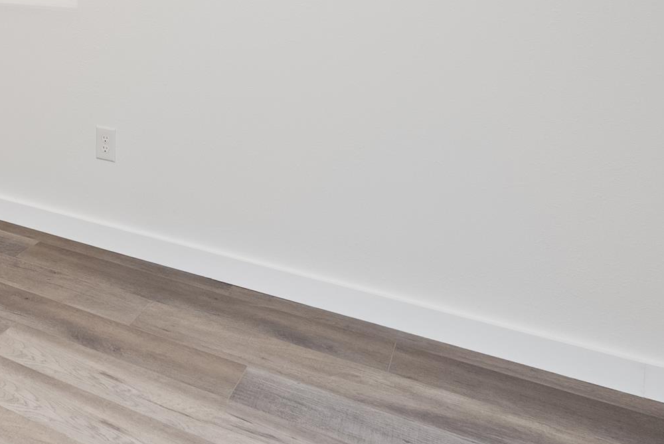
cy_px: -60
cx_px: -6
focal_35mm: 40
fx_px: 738
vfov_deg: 29.6
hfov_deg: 41.8
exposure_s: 1.3
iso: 640
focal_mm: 16
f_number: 9
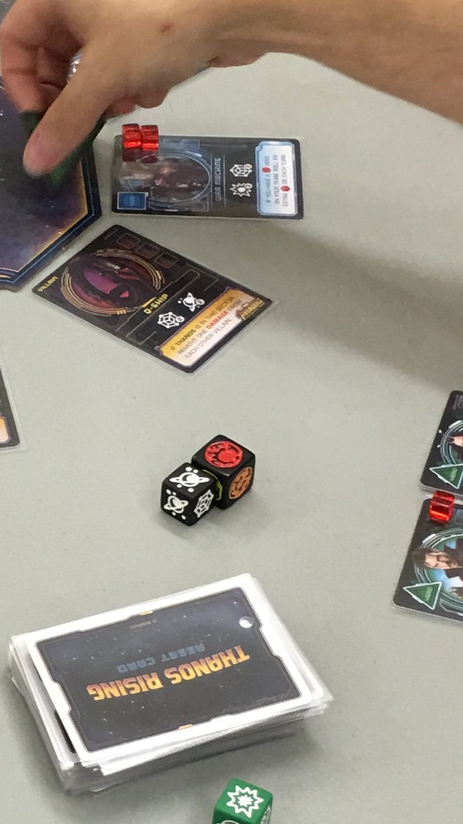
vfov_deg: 21.2
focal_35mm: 100
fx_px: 2182
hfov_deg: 12.0
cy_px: 593
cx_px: 12
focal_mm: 4.15
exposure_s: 1/17
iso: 50
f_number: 2.2
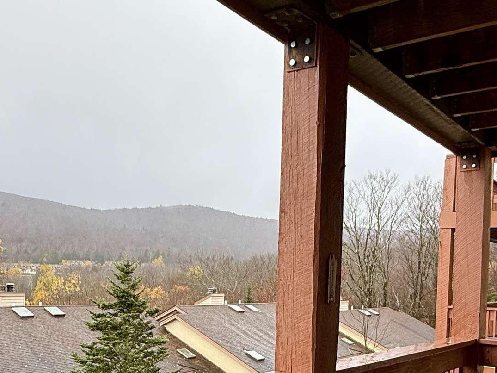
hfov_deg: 46.6
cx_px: 295
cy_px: 311
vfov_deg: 34.6
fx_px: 574
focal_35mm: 40
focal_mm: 2.22
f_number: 2.2
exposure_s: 1/416
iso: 50
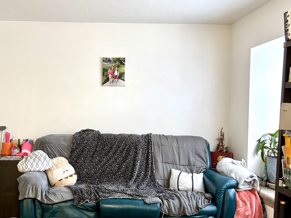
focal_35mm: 47
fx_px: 395
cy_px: 127
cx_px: 92
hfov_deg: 39.8
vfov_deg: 30.8
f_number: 1.6
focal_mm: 5.96
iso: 400
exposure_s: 1/60
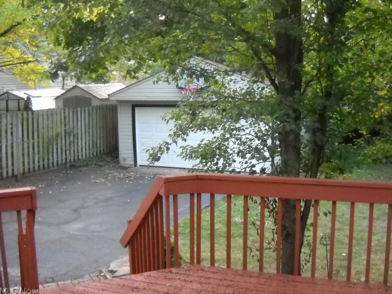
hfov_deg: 44.8
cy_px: 147
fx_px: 476
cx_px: 198
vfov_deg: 34.4
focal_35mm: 42
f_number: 3.1
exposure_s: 1/76
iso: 800
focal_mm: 6.72
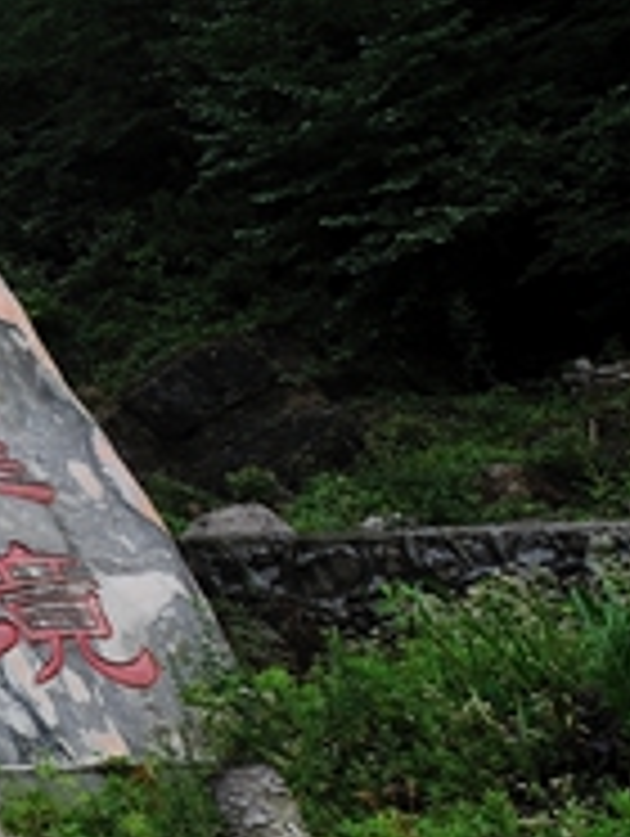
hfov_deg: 12.7
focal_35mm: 65
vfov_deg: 27.9
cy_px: -11
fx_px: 1574
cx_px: -1107
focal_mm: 14
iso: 200
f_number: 8
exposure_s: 1/80
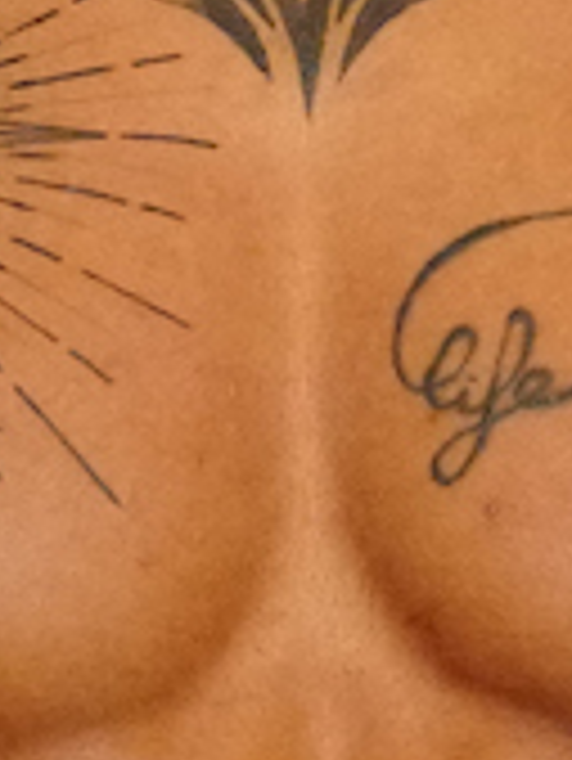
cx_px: 329
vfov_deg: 1.1
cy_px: -854
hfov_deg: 0.8
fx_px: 40114
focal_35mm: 1823
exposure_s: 1/640
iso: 4000
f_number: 2.8
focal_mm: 178
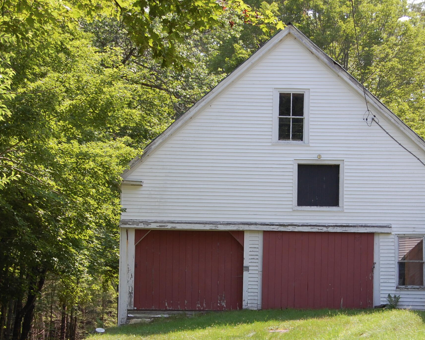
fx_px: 1233
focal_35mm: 98
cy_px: 238
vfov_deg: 15.7
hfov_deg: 19.5
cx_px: 261
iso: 200
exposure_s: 1/200
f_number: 7.1
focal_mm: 40
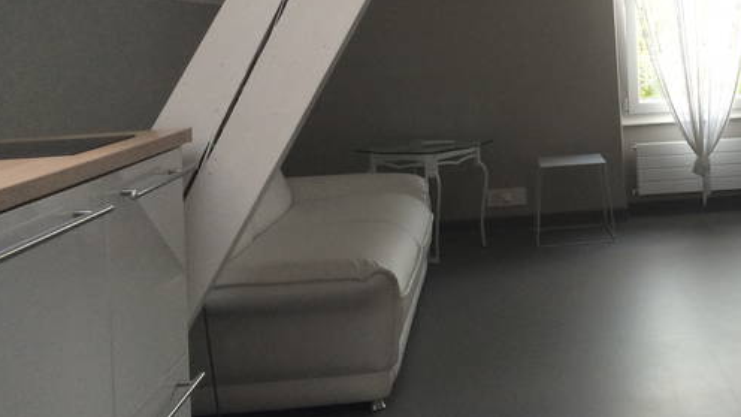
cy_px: 7
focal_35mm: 52
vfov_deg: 22.3
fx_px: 1022
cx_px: 581
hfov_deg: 38.5
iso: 40
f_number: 2.2
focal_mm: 4.12
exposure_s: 1/30
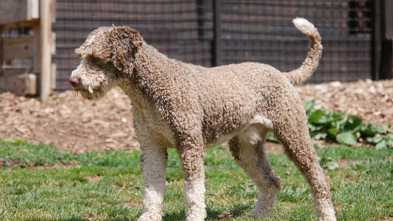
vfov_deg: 4.4
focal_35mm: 278
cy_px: 112
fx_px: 2897
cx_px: 197
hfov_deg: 7.8
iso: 200
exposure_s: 1/800
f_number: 5
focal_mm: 127
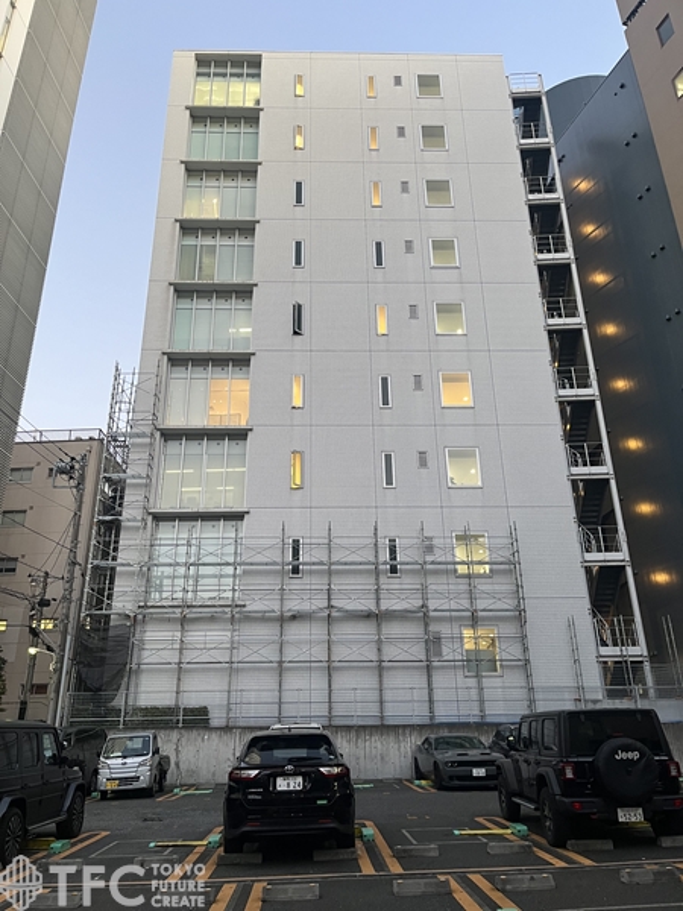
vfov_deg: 67.3
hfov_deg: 53.1
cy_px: 456
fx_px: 684
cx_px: 342
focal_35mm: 26
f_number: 1.6
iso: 160
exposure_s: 1/50
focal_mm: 5.1
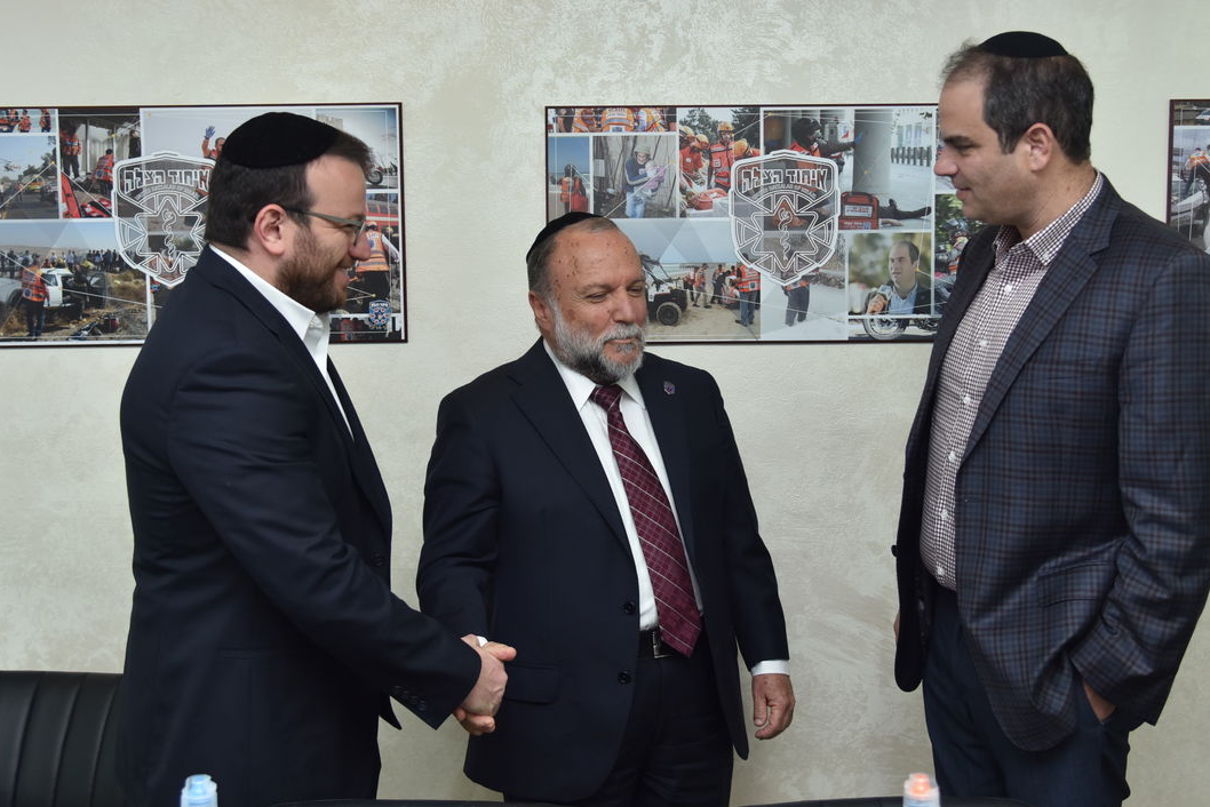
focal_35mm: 45
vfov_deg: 29.9
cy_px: 378
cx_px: 622
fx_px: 1513
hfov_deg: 43.6
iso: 500
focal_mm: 34
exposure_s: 1/200
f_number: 4
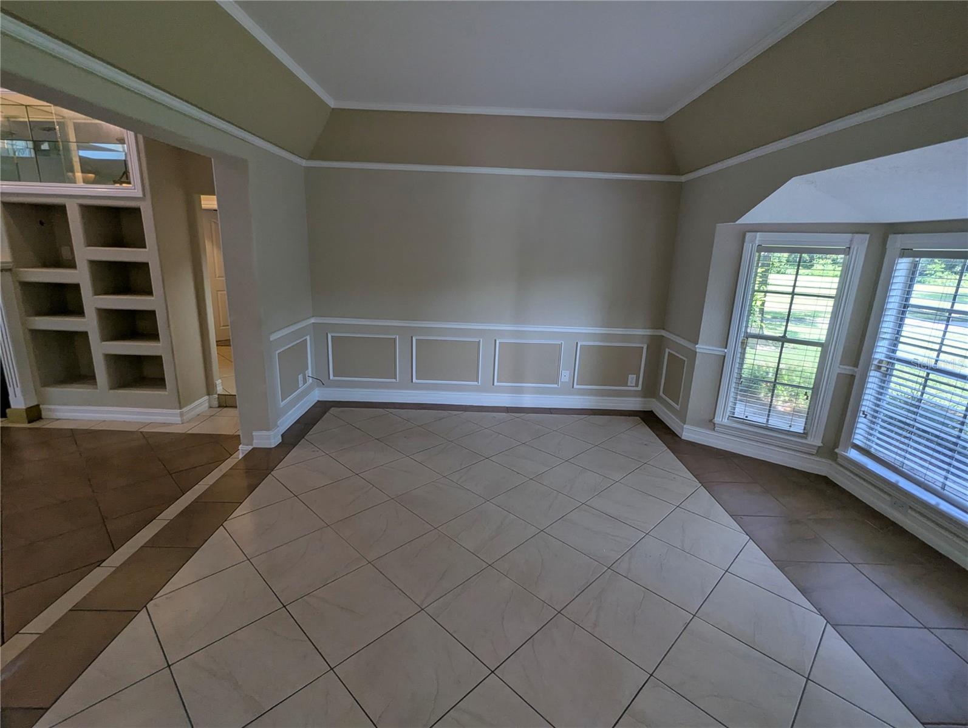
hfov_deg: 94.4
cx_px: 484
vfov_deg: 78.2
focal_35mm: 16
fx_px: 448
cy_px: 364
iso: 59
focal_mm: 2.35
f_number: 2.2
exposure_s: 1/120
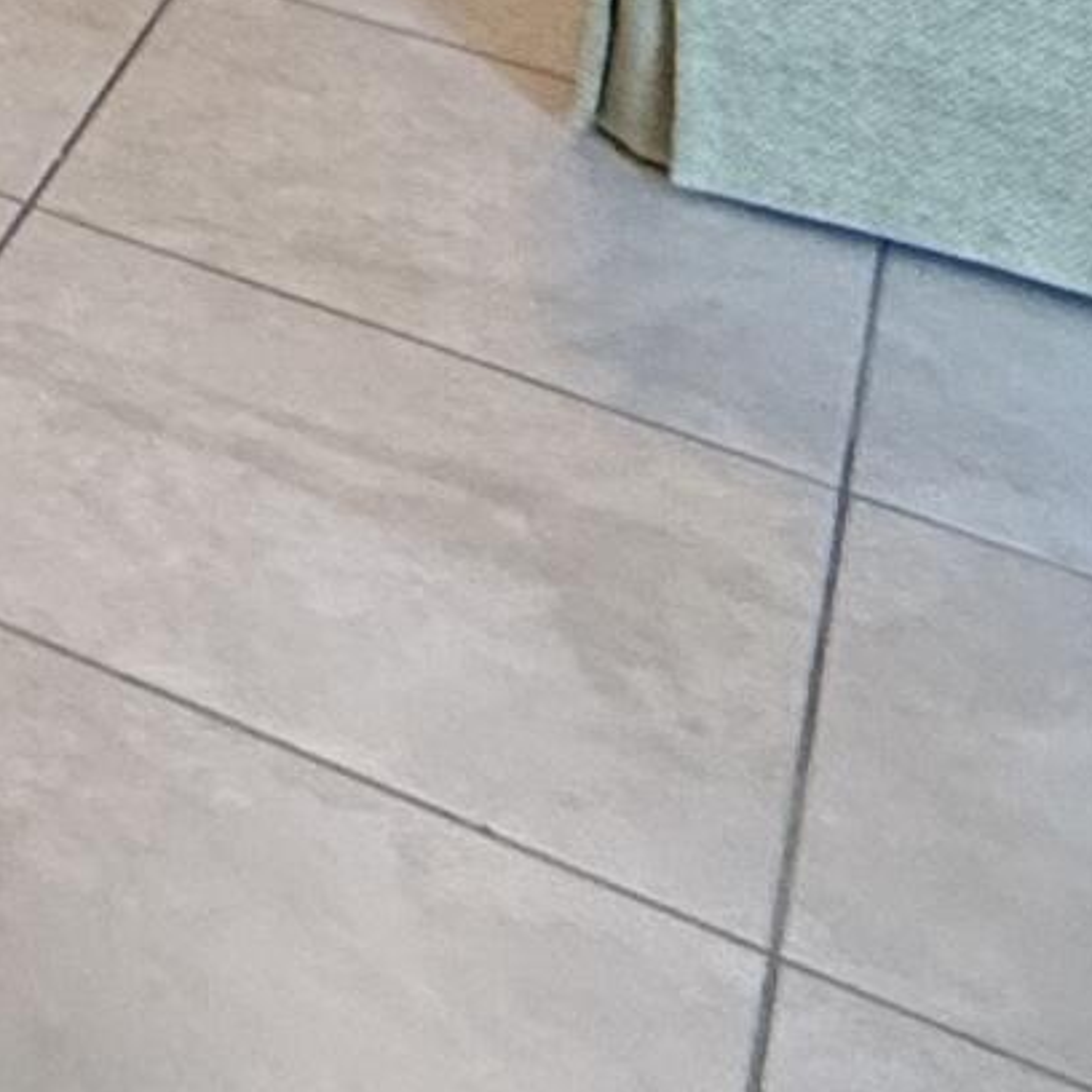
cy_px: -1373
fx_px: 3248
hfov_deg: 14.6
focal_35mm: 91
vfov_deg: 14.3
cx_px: -1301
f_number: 2.2
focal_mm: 2.22
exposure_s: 1/120
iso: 500
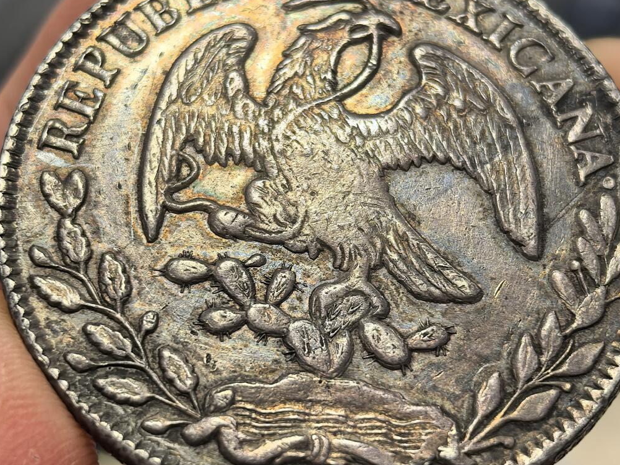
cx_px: 330
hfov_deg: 20.2
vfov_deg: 15.3
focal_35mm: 97
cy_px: 244
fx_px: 1738
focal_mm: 6.98
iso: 125
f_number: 2
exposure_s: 1/100
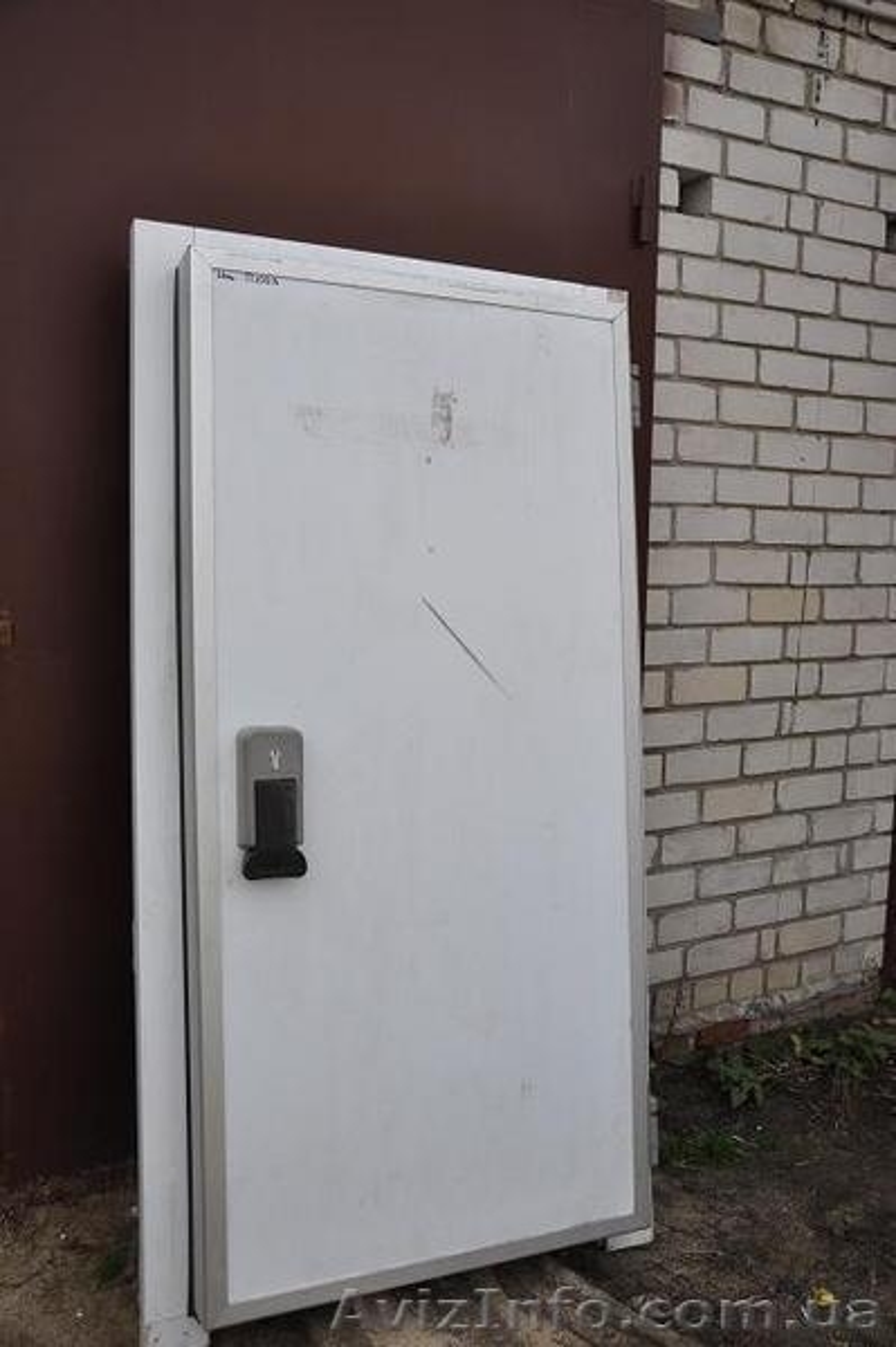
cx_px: 448
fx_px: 1178
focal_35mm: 32
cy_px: 674
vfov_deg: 59.5
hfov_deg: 41.6
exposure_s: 1/125
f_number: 5.6
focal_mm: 21
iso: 200
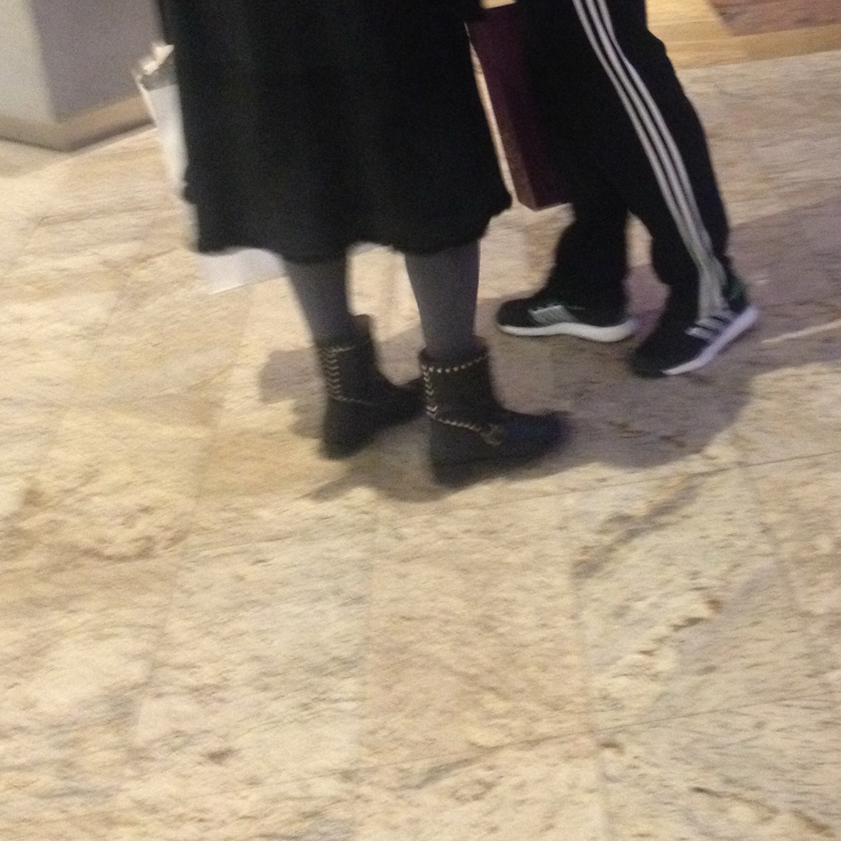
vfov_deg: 25.4
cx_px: 638
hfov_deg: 25.8
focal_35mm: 66
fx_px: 1814
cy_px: 103
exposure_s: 1/15
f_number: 2.4
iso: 400
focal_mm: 4.28
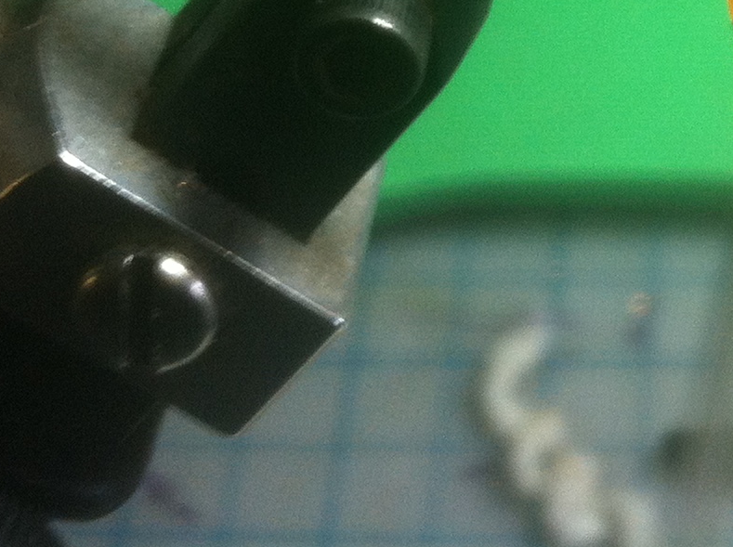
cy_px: -344
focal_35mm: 115
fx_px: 2431
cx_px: 707
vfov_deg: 12.1
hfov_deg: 16.8
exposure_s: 1/20
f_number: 2.8
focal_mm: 3.85
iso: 80
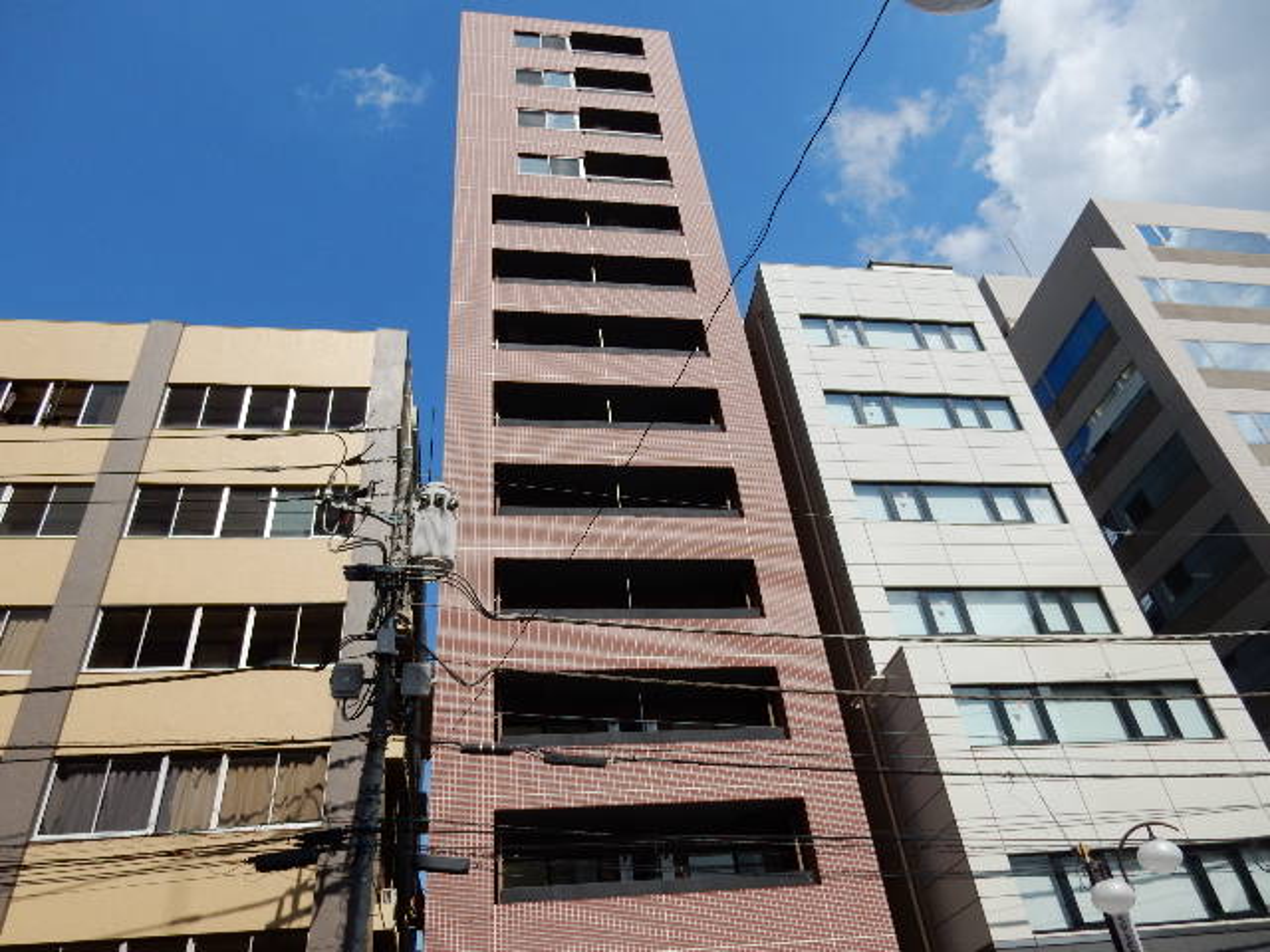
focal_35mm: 25
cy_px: 476
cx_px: 635
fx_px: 917
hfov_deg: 69.4
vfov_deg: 54.9
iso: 125
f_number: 3.7
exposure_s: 1/1600
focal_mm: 4.5
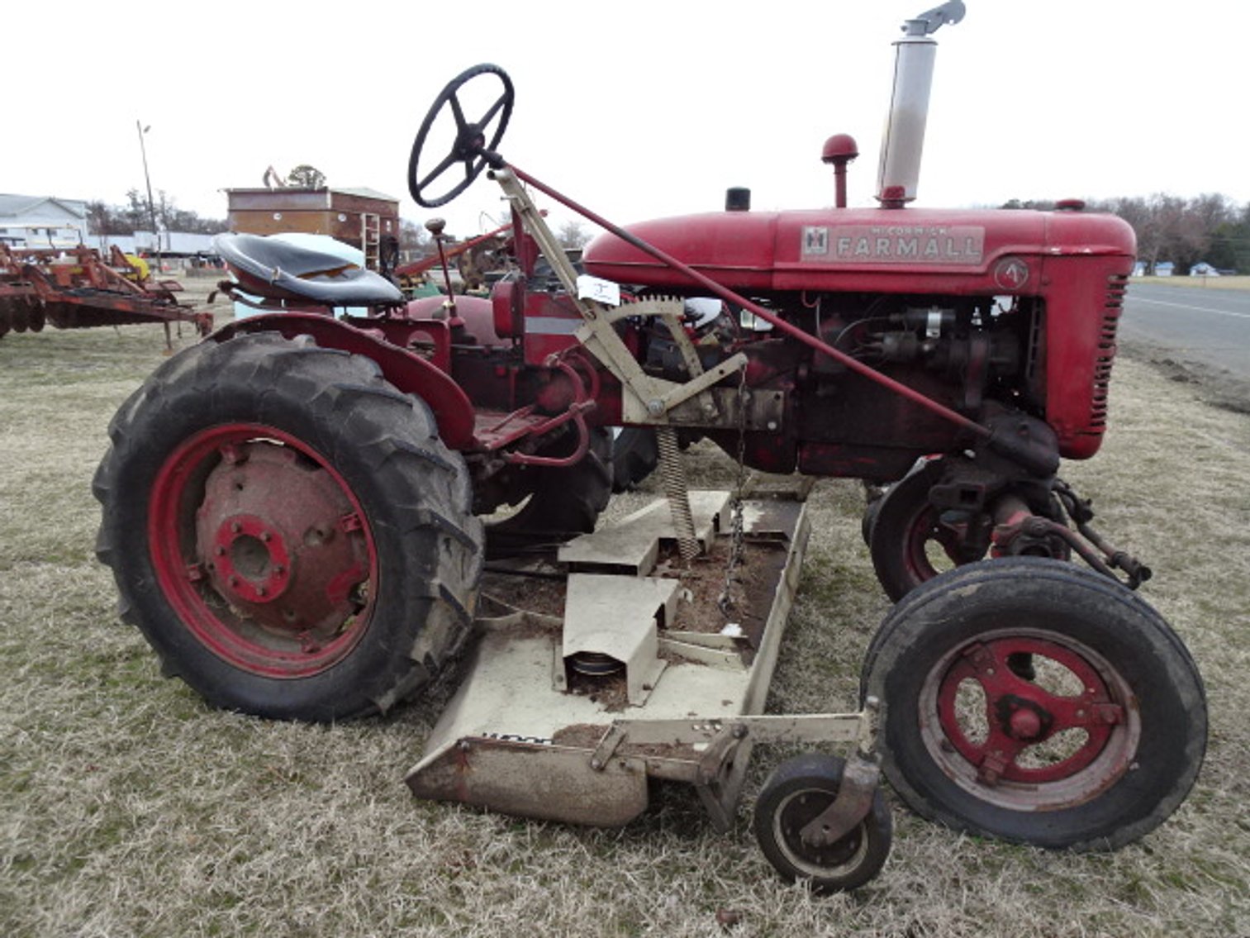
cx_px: 625
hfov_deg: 71.6
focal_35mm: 24
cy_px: 469
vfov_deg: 56.8
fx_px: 867
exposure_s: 1/250
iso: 160
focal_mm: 4.1
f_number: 3.5
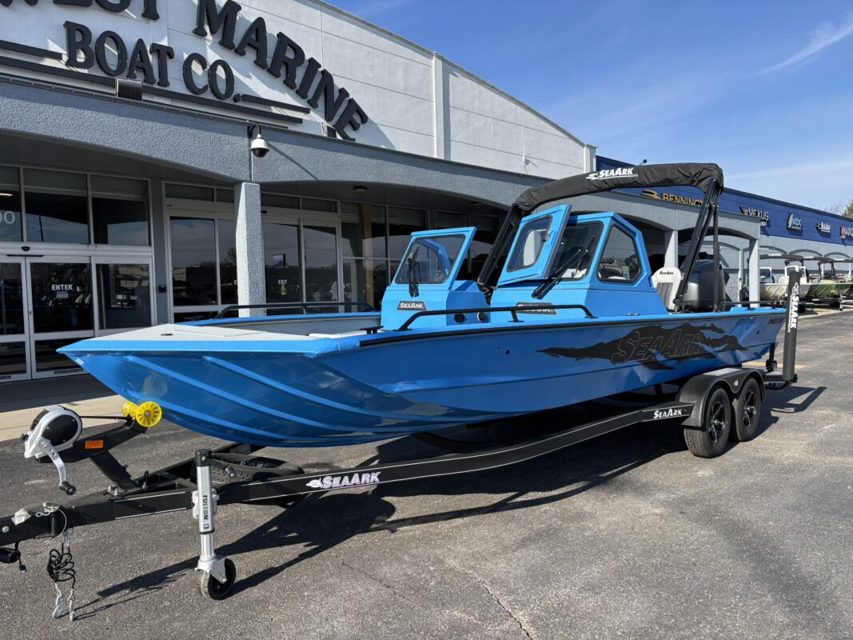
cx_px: 426
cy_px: 320
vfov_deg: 53.1
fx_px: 641
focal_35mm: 26
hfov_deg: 67.3
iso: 50
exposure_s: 1/2105
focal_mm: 5.96
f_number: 1.6
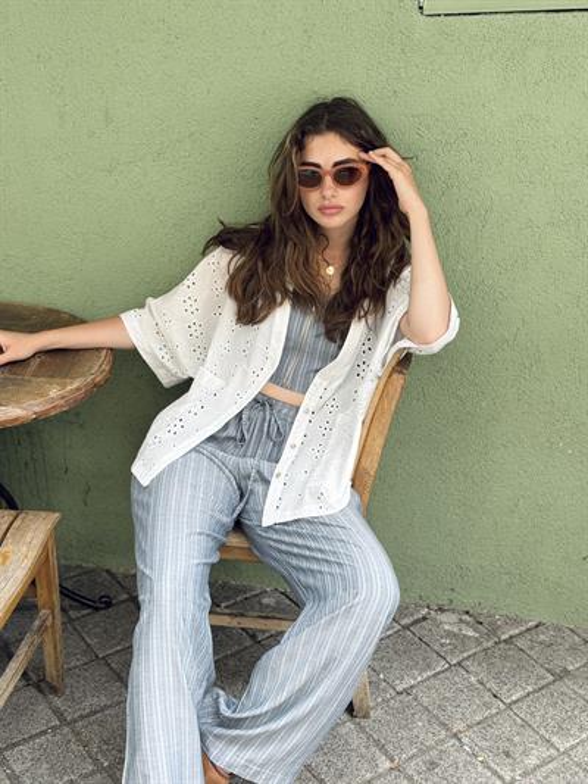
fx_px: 1087
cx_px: 294
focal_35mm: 48
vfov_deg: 39.6
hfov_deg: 30.3
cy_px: 392
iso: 64
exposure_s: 1/207
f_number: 1.78
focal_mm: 6.76
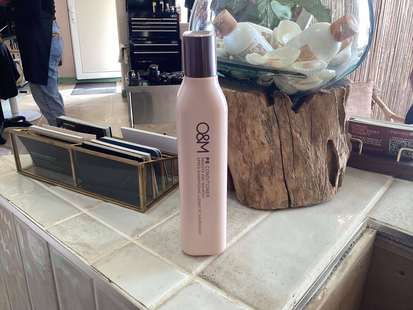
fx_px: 370
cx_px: 206
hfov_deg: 58.4
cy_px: 155
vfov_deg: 45.4
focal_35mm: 31
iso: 50
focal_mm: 3.3
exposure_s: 1/50
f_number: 2.4
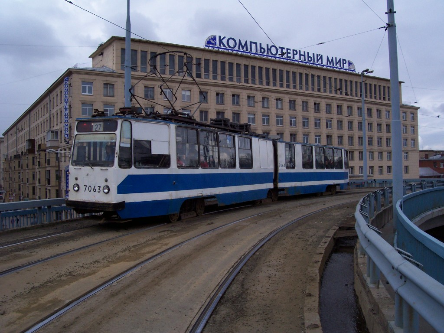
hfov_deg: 54.0
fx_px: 436
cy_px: 166
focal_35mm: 34
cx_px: 222
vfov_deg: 41.8
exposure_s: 1/239
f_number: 5.1
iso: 80
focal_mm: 5.6
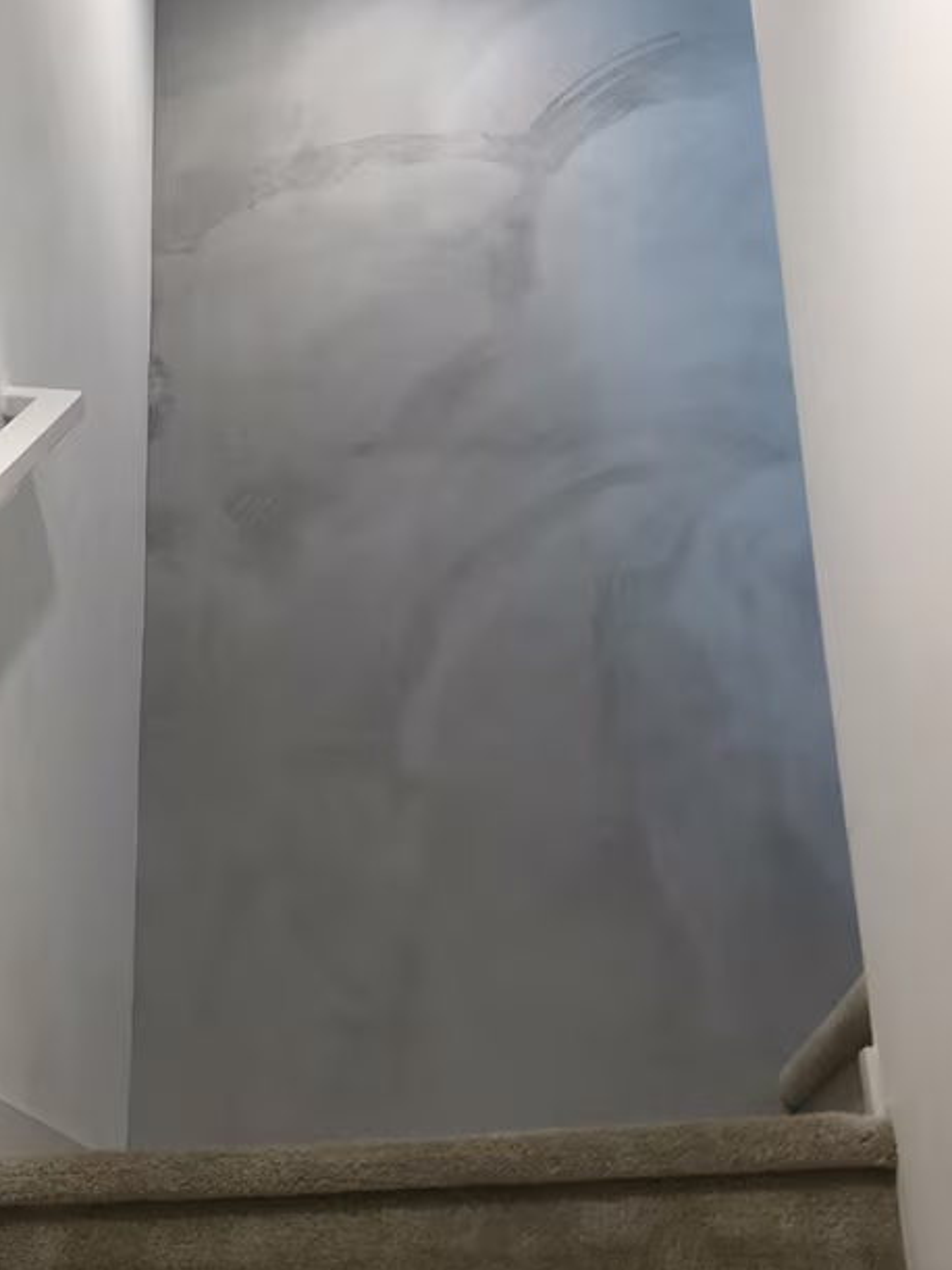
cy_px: 478
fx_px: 2017
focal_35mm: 55
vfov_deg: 34.8
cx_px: 451
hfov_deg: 26.5
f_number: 1.8
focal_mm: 3.99
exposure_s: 1/30
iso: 32
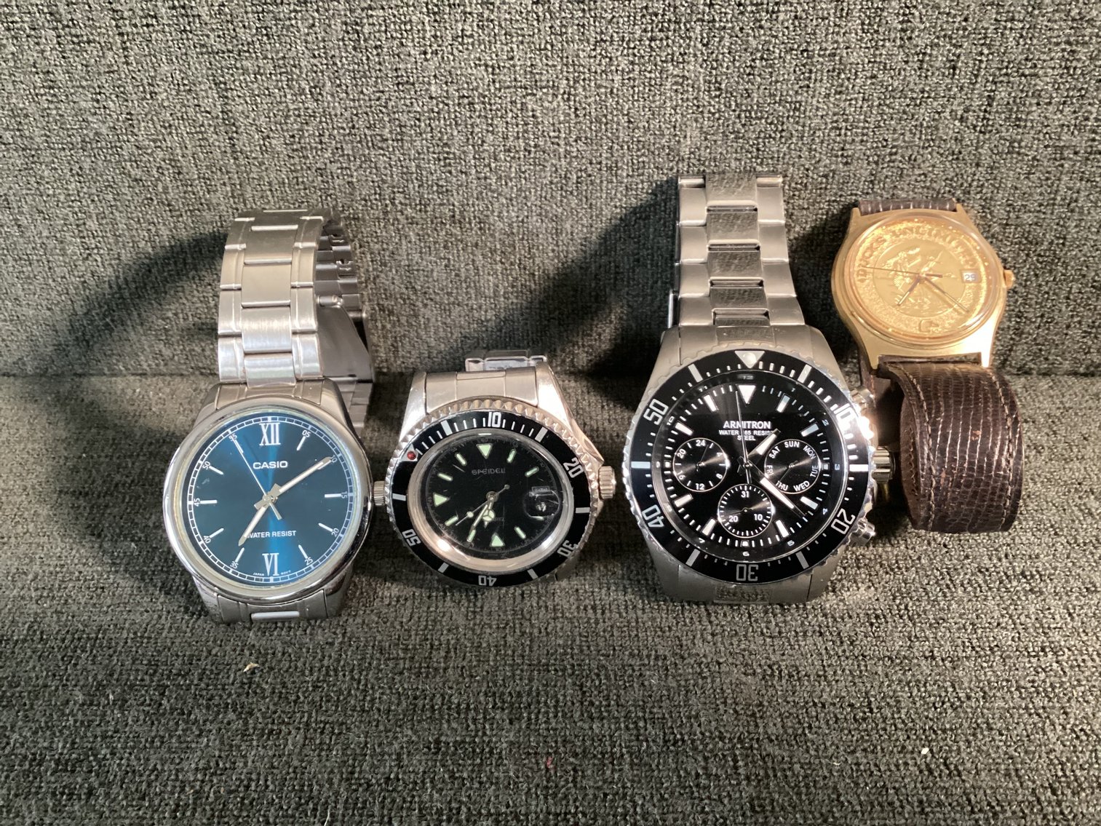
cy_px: 413
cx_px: 550
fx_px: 986
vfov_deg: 45.4
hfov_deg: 58.3
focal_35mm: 31
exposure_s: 1/30
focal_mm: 3.3
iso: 500
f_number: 2.4
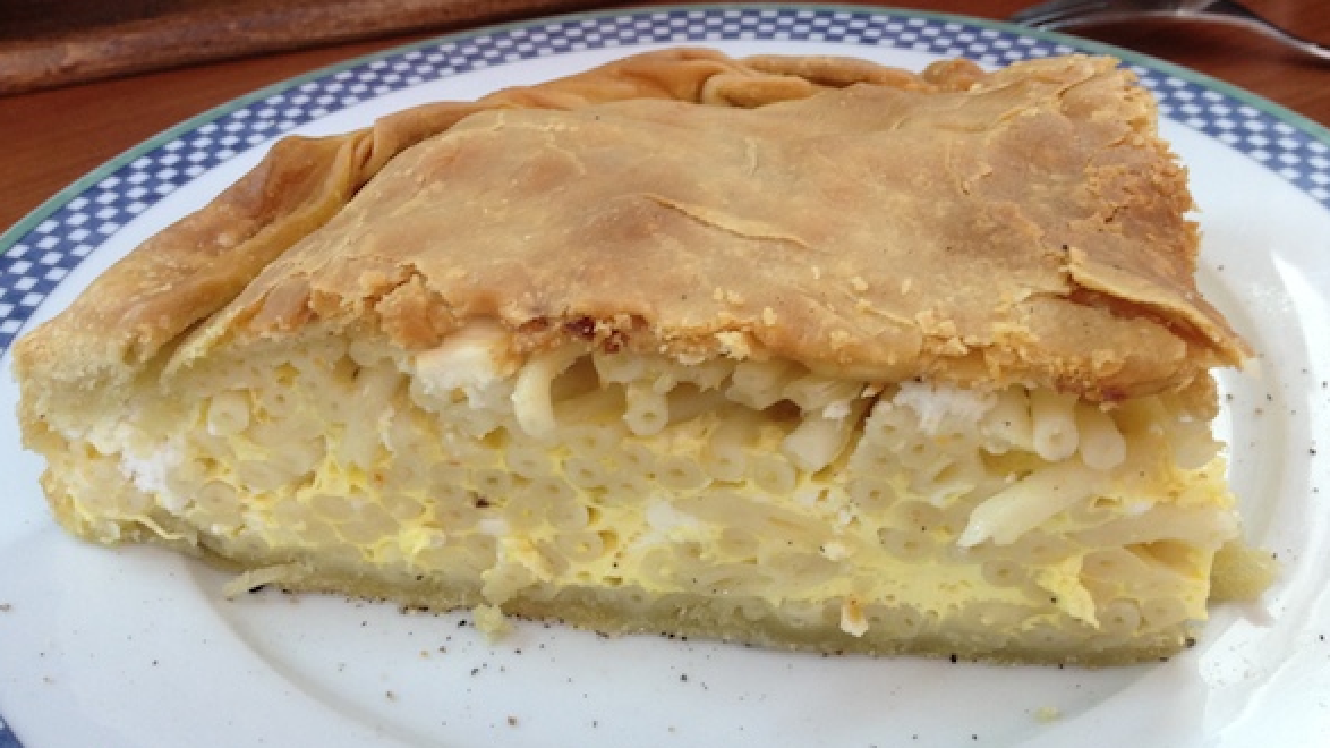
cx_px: 659
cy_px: 274
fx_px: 1375
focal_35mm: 39
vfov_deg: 30.3
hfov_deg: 51.6
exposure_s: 1/20
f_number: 2.4
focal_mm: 4.28
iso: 100
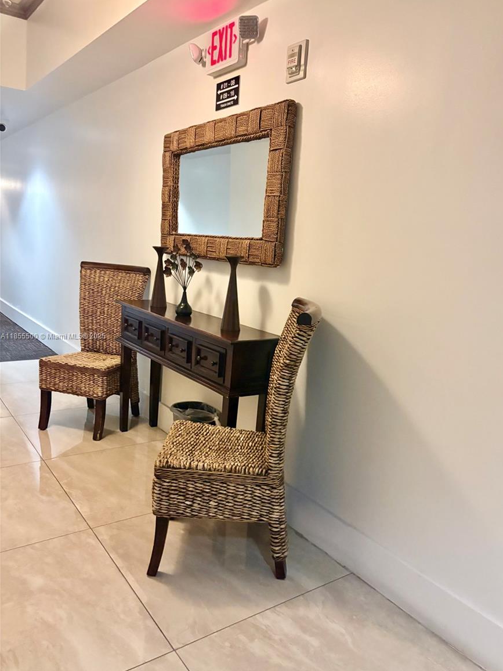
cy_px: 337
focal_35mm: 27
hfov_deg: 51.3
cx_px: 260
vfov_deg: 65.3
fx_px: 523
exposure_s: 1/60
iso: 500
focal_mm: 5.96
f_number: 1.6
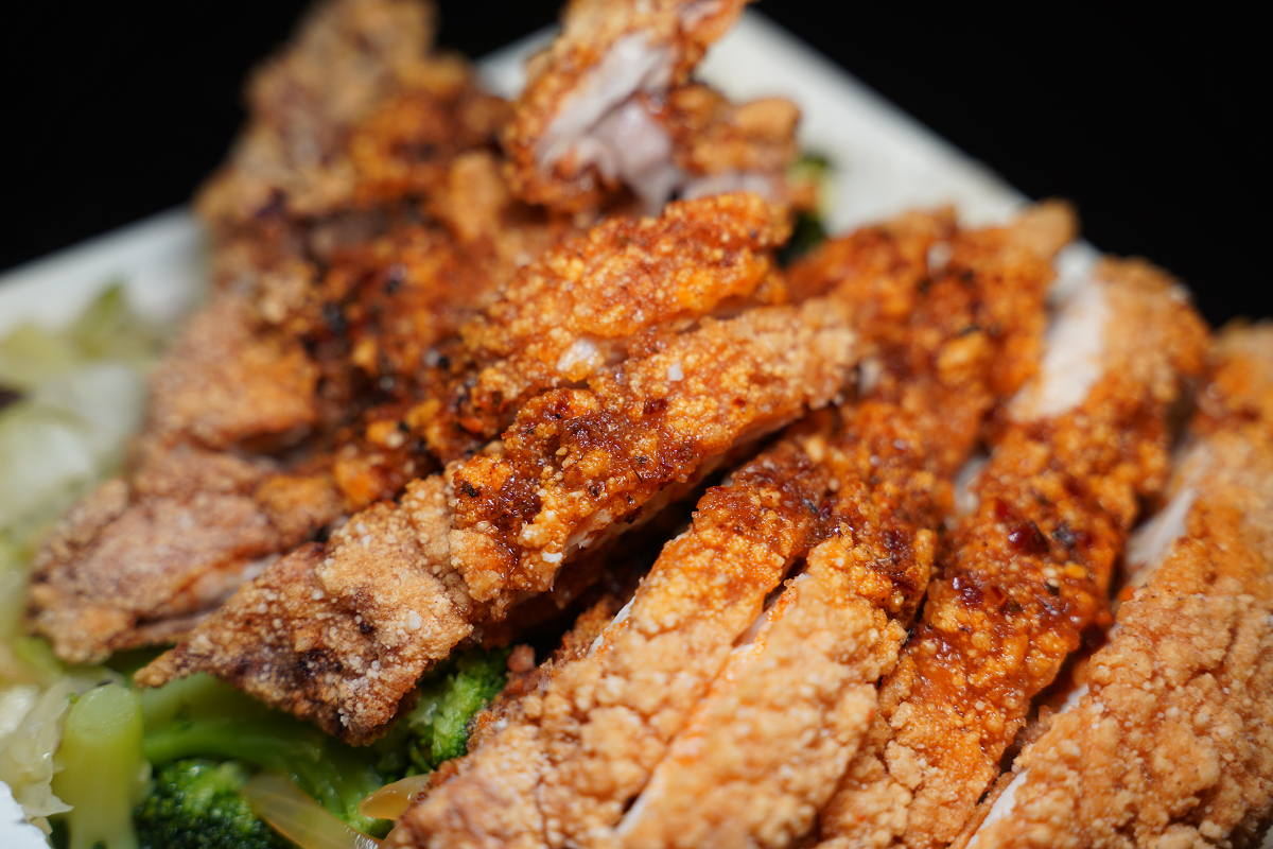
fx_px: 2652
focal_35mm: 75
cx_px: 636
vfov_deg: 18.2
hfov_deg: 27.0
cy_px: 424
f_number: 4
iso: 160
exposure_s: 1/80
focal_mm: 75
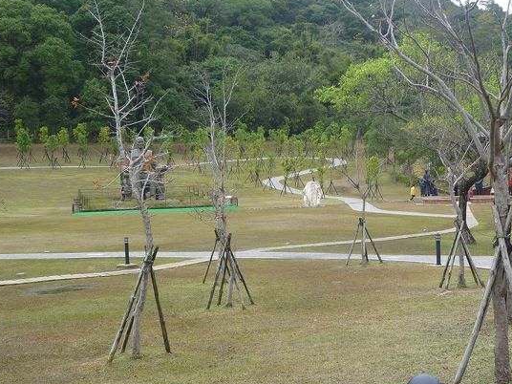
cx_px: 281
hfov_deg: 33.8
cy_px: 166
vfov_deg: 25.6
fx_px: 843
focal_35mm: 57
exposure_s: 1/100
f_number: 3.9
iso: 80
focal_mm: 8.3
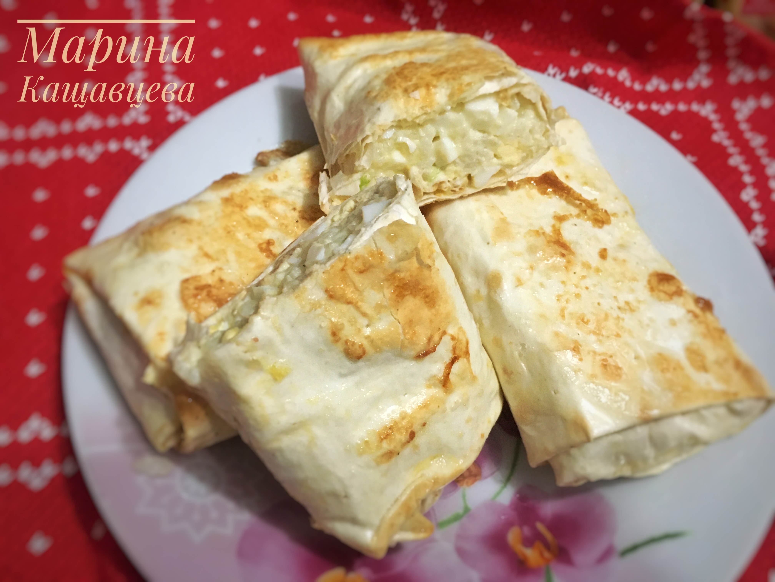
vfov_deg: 48.2
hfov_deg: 61.7
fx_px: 649
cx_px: 388
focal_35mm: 29
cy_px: 291
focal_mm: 4.15
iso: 250
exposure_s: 1/17
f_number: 2.2
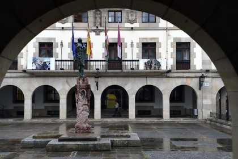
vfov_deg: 23.4
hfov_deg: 34.5
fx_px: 383
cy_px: 80
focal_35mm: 58
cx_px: 119
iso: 800
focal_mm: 58
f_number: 5.6
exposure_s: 1/800
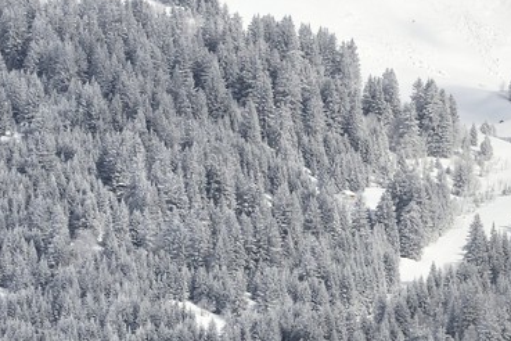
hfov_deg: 3.9
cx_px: 1104
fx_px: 7381
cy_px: -93
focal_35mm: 520
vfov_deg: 2.6
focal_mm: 120
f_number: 11
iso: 200
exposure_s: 1/800
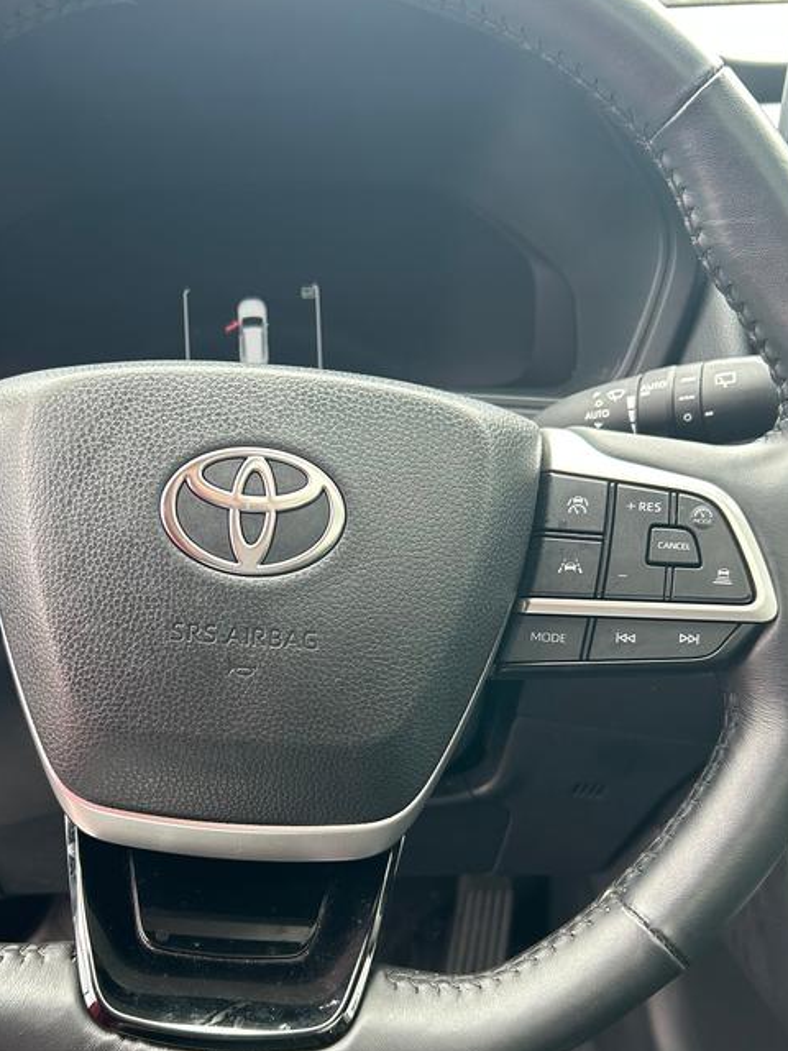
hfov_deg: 36.5
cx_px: 269
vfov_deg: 47.2
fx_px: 1184
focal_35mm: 39
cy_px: 693
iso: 80
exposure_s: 1/121
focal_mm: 5.7
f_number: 1.5
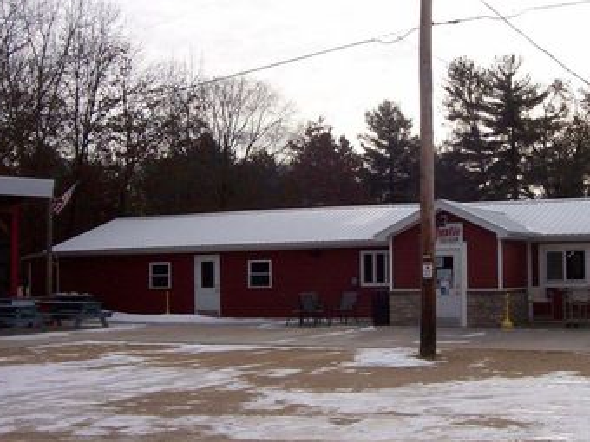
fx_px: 903
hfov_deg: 35.7
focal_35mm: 53
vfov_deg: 27.5
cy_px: 186
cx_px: 413
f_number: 4.8
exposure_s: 1/688
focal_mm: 6
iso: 80
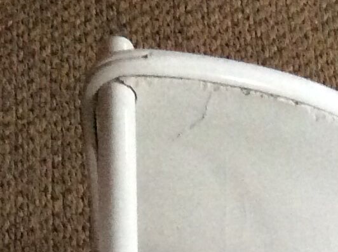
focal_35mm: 156
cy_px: 589
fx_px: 1520
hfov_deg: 12.7
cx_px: 203
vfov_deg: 8.7
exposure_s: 1/25
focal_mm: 3.3
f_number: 2.4
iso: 250
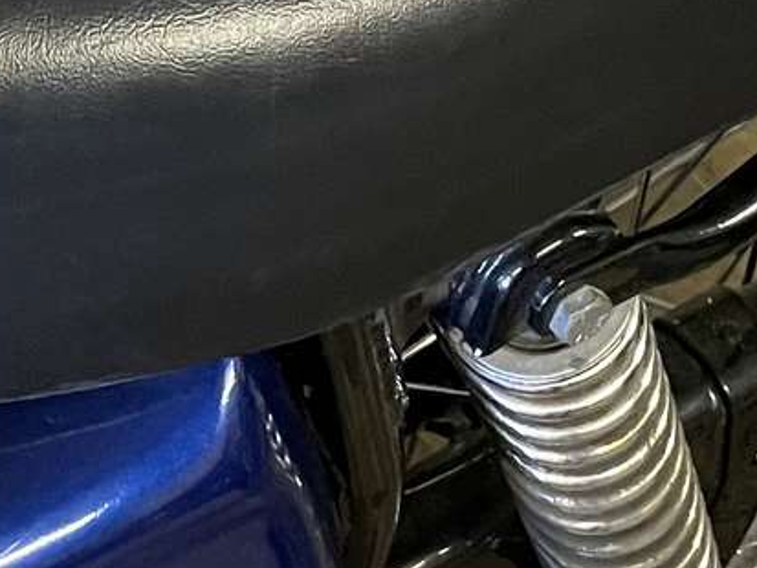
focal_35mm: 126
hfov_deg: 15.6
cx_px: 202
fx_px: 2756
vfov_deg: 11.1
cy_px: -410
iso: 640
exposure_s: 1/33
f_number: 1.6
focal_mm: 4.2
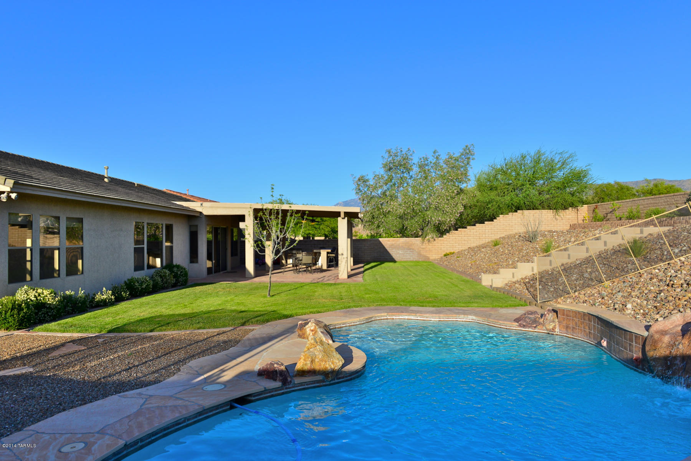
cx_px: 346
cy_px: 230
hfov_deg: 73.7
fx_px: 461
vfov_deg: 53.2
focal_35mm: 24
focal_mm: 24
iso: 200
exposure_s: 1/200
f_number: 11
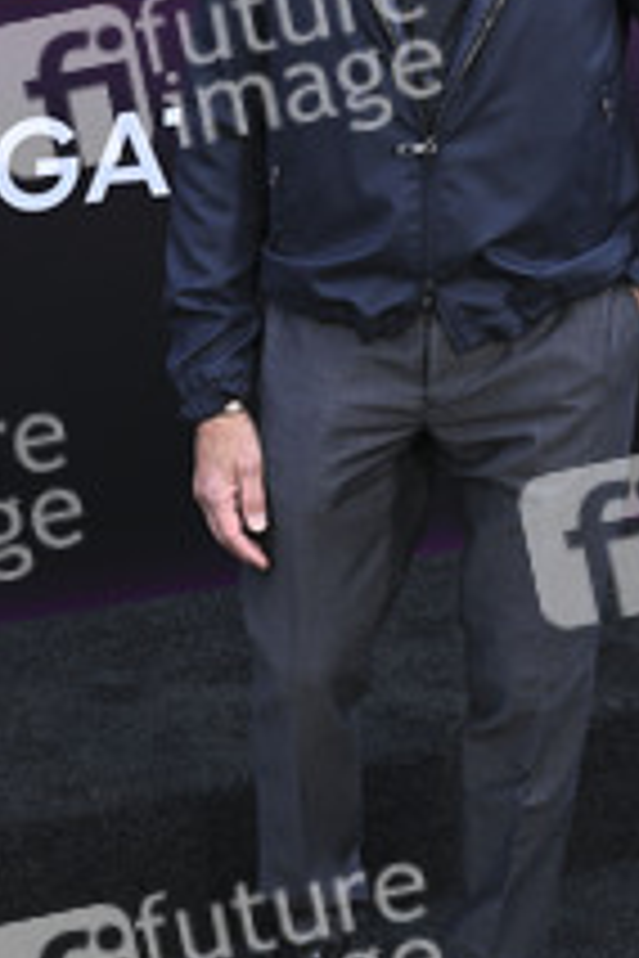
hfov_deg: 15.2
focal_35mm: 90
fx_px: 2396
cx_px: 342
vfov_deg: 22.5
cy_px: 297
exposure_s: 1/320
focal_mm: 48
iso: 1600
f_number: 5.6
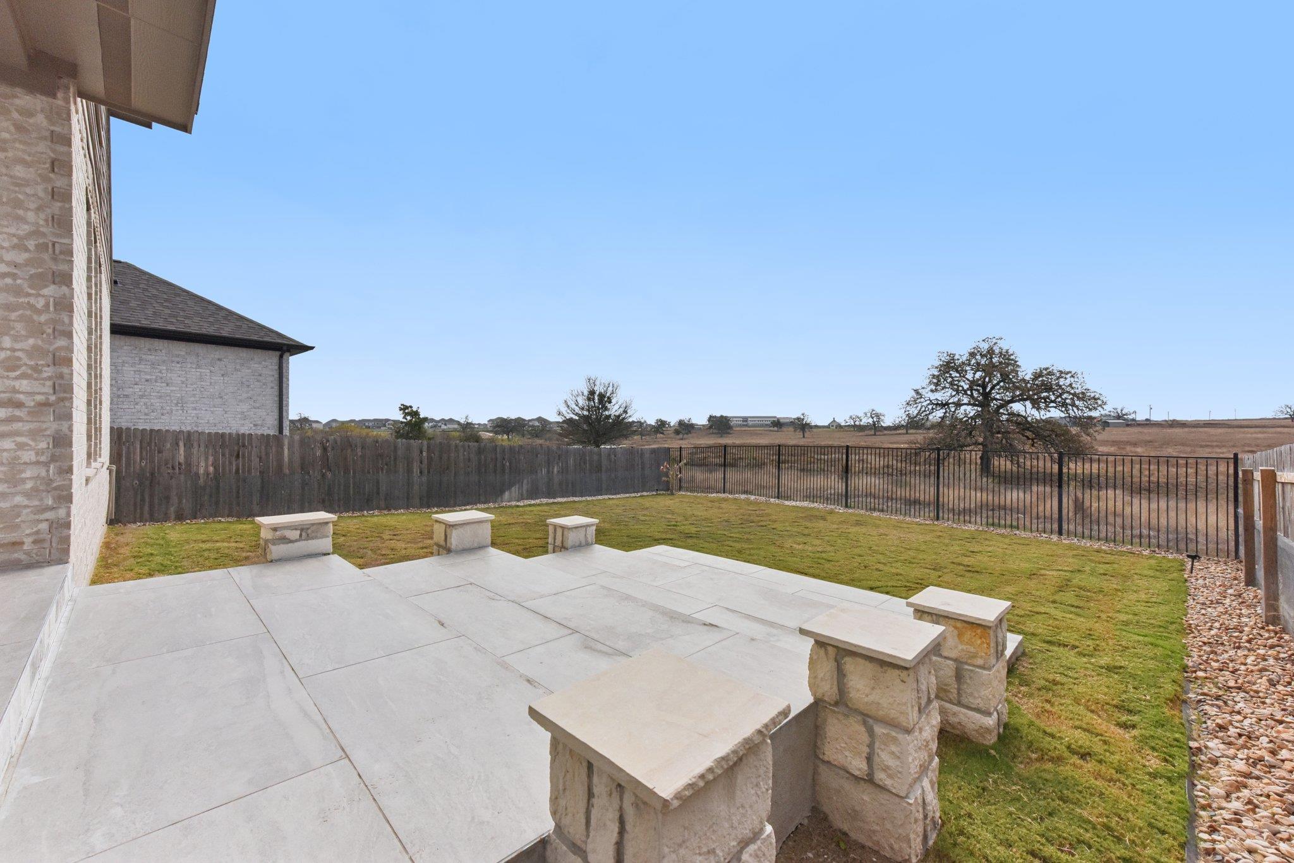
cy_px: 432
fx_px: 503
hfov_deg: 104.2
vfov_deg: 81.2
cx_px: 647
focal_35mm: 14
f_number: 8
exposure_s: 1/6400
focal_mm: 14
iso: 800
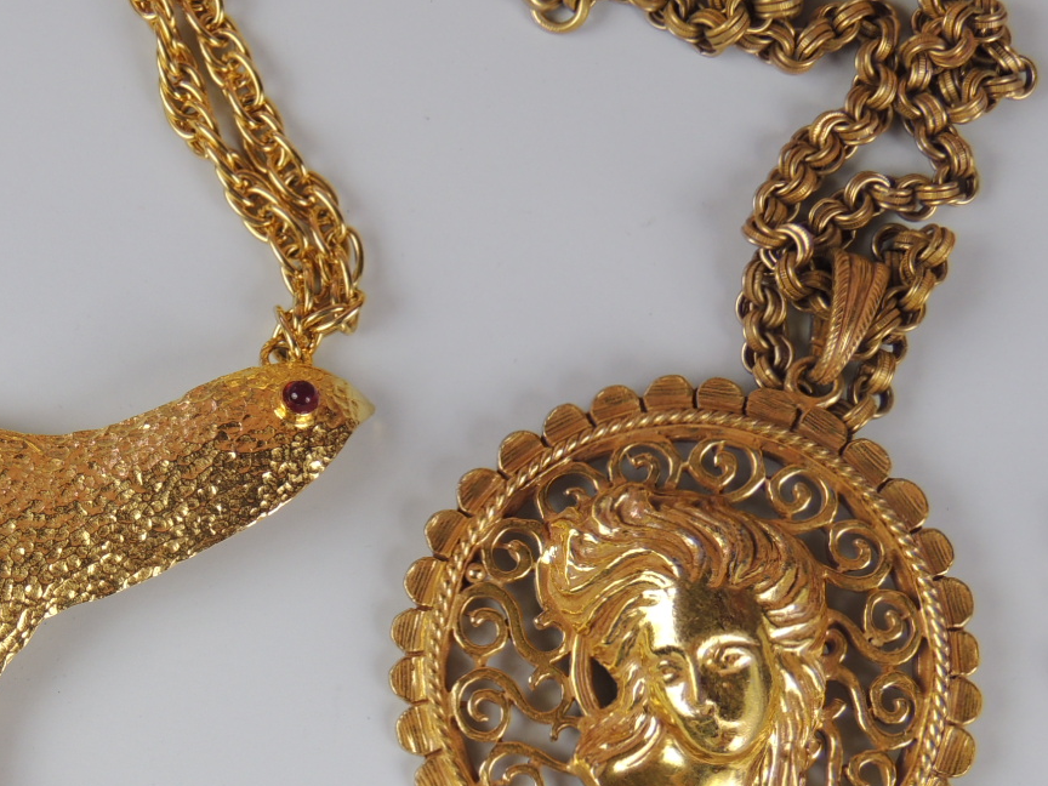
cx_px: 110
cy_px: 579
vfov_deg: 16.9
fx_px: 2634
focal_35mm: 87
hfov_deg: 22.0
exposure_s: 1/100
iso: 100
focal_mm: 8.3
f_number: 3.5
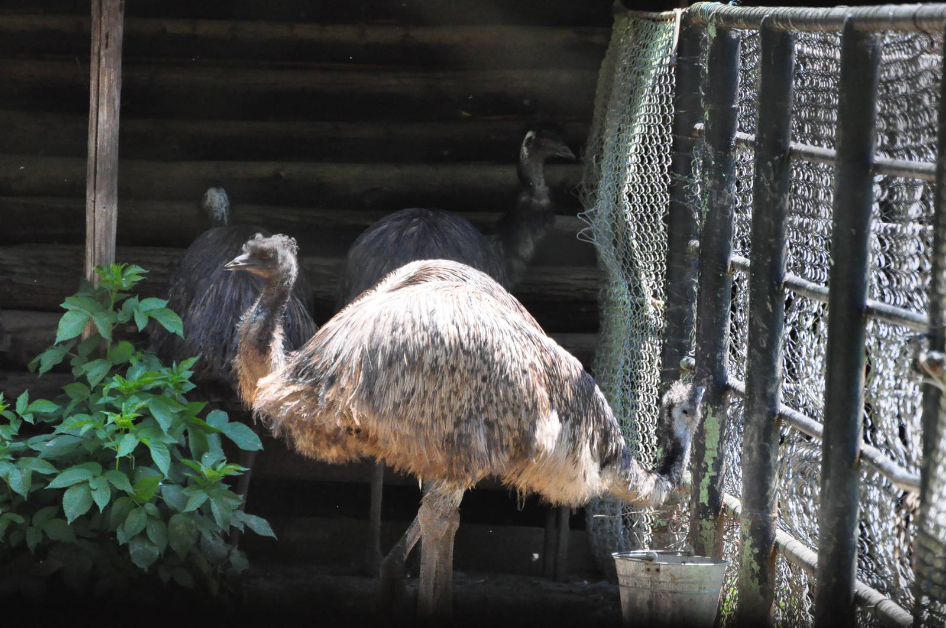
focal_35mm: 450
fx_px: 11812
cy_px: 314
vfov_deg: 3.0
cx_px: 473
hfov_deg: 4.6
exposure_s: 1/1600
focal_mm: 300
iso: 3200
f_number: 5.6
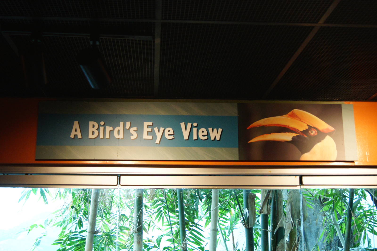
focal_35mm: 45
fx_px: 471
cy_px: 126
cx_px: 188
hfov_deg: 43.6
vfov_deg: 29.9
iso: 1250
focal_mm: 30
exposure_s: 1/60
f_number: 4.5
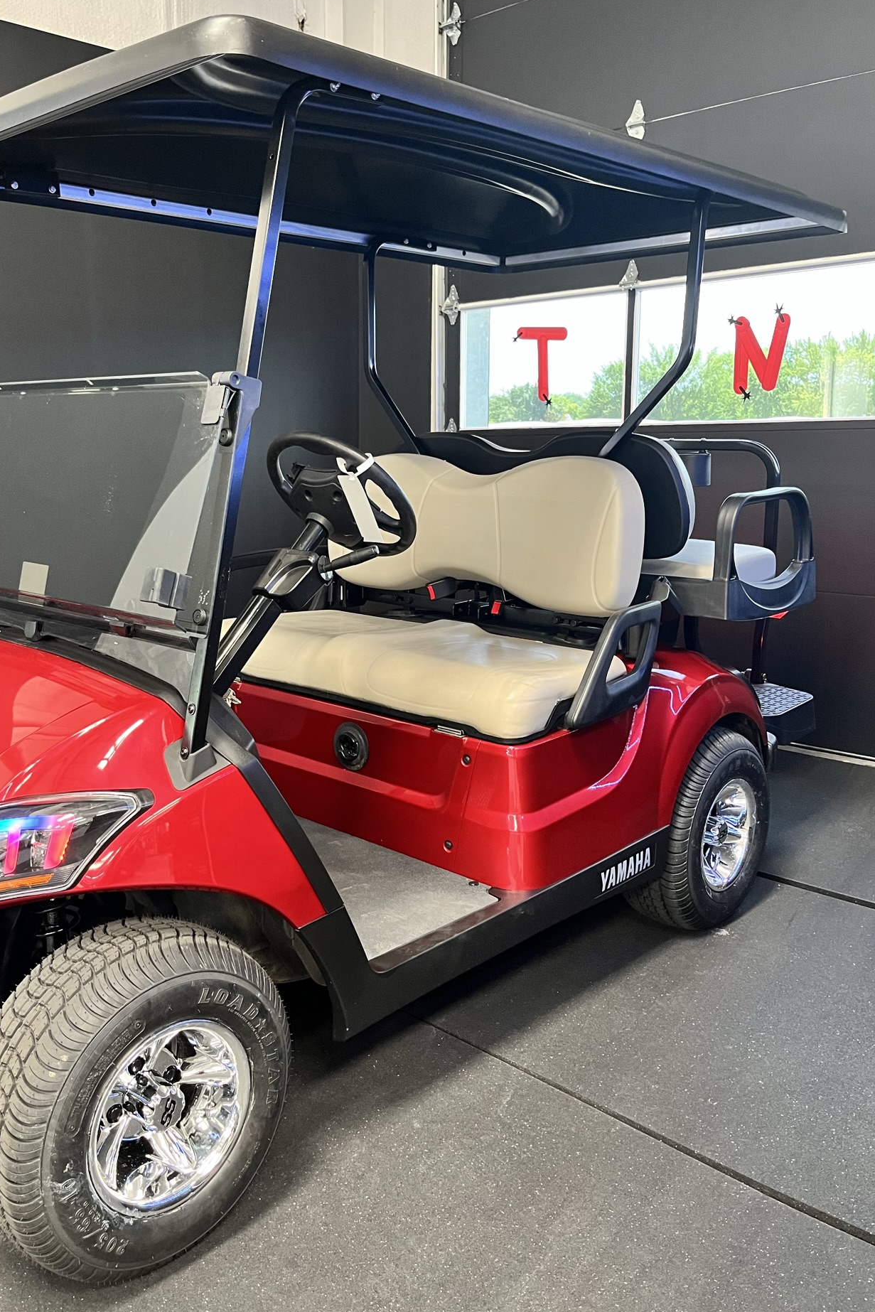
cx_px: 335
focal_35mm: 30
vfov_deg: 61.9
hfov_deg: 43.3
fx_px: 1093
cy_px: 638
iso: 250
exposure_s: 1/60
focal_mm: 5.1
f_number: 1.6
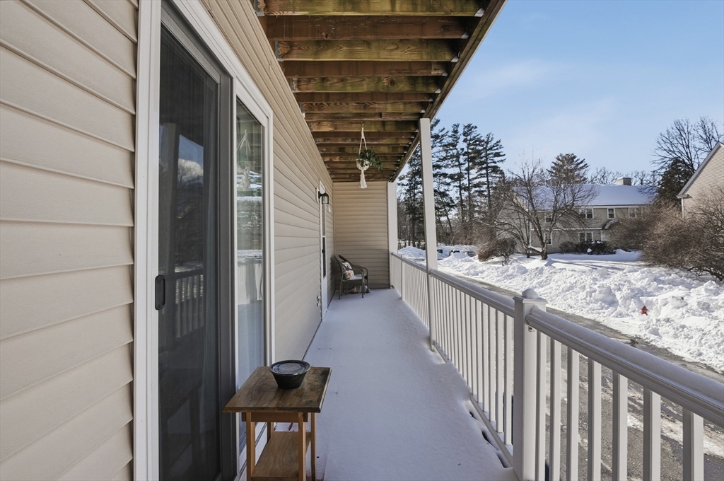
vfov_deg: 71.9
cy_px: 240
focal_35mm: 16
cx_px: 362
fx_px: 331
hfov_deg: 95.1
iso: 400
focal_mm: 11
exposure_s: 1/4000
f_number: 7.1
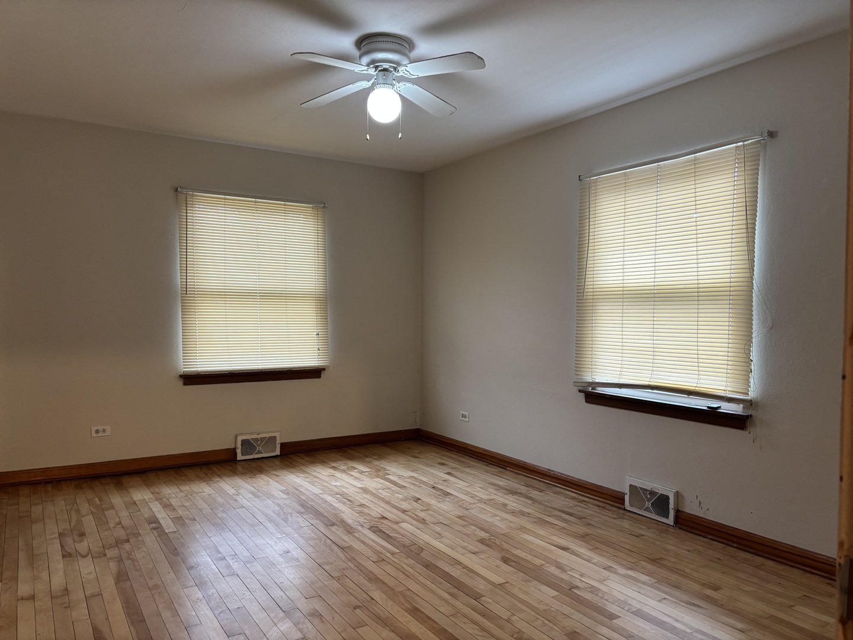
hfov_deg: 67.3
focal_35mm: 26
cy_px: 320
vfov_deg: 53.1
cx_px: 426
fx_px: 641
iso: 160
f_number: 1.6
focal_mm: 5.96
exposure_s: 1/60
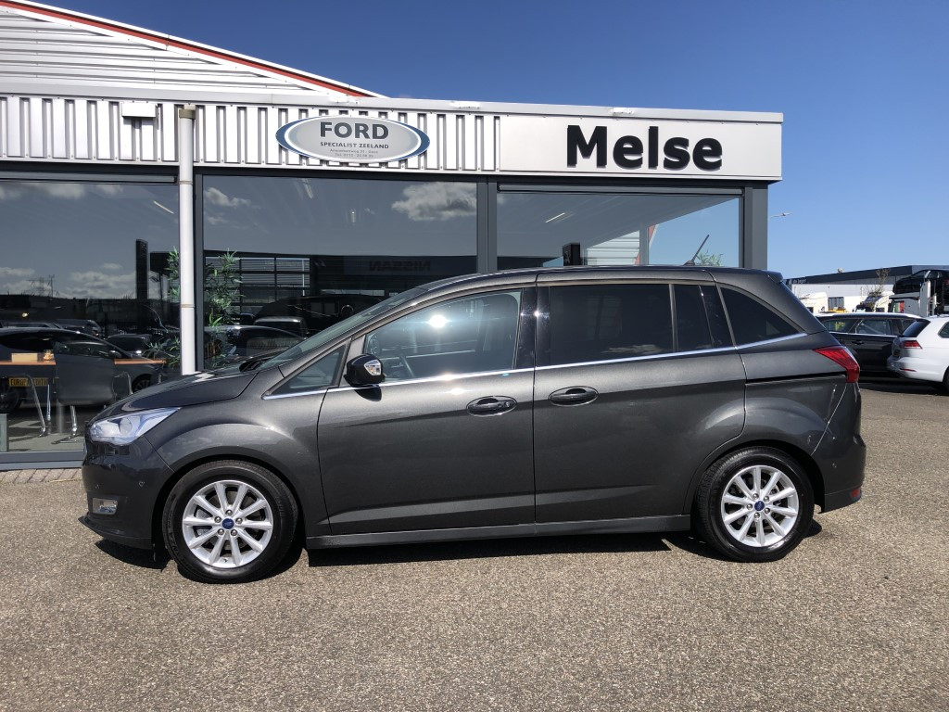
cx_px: 474
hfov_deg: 63.4
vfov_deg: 49.7
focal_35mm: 28
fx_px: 768
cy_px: 356
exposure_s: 1/2404
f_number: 1.8
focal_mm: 3.99
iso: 20
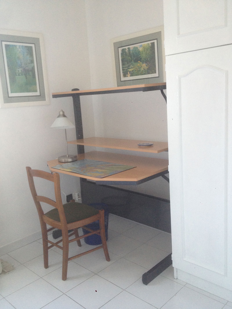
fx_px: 313
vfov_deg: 52.6
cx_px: 116
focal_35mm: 35
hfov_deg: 40.7
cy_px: 154
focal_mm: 4.28
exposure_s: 1/20
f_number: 2.4
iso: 160
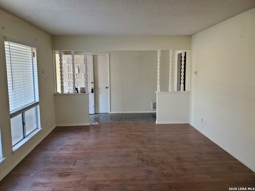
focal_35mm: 26
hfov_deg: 67.3
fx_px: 192
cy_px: 96
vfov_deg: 53.1
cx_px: 128
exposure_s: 1/50
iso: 200
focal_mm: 4.3
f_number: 2.4
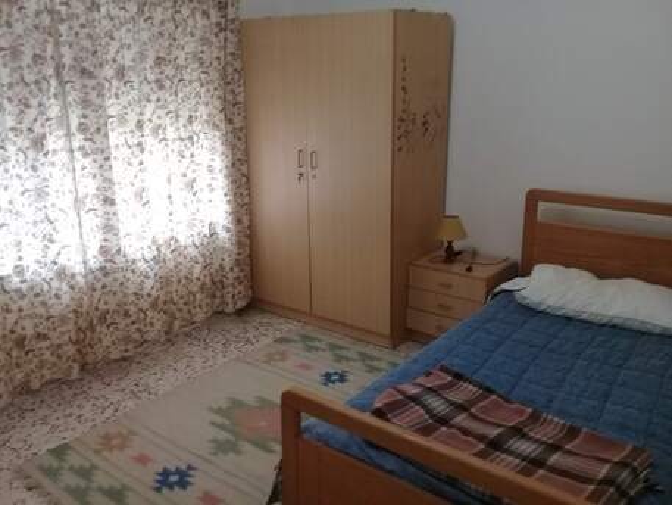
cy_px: 252
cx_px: 336
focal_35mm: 31
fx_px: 602
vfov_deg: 45.5
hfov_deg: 58.3
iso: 200
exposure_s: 1/20
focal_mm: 3.3
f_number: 2.2
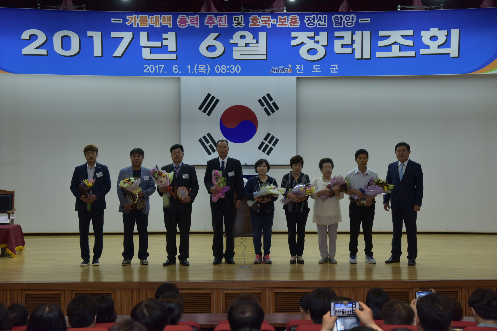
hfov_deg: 34.5
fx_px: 801
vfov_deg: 23.4
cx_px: 248
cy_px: 166
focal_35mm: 58
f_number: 5
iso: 800
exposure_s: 1/100
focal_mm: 58
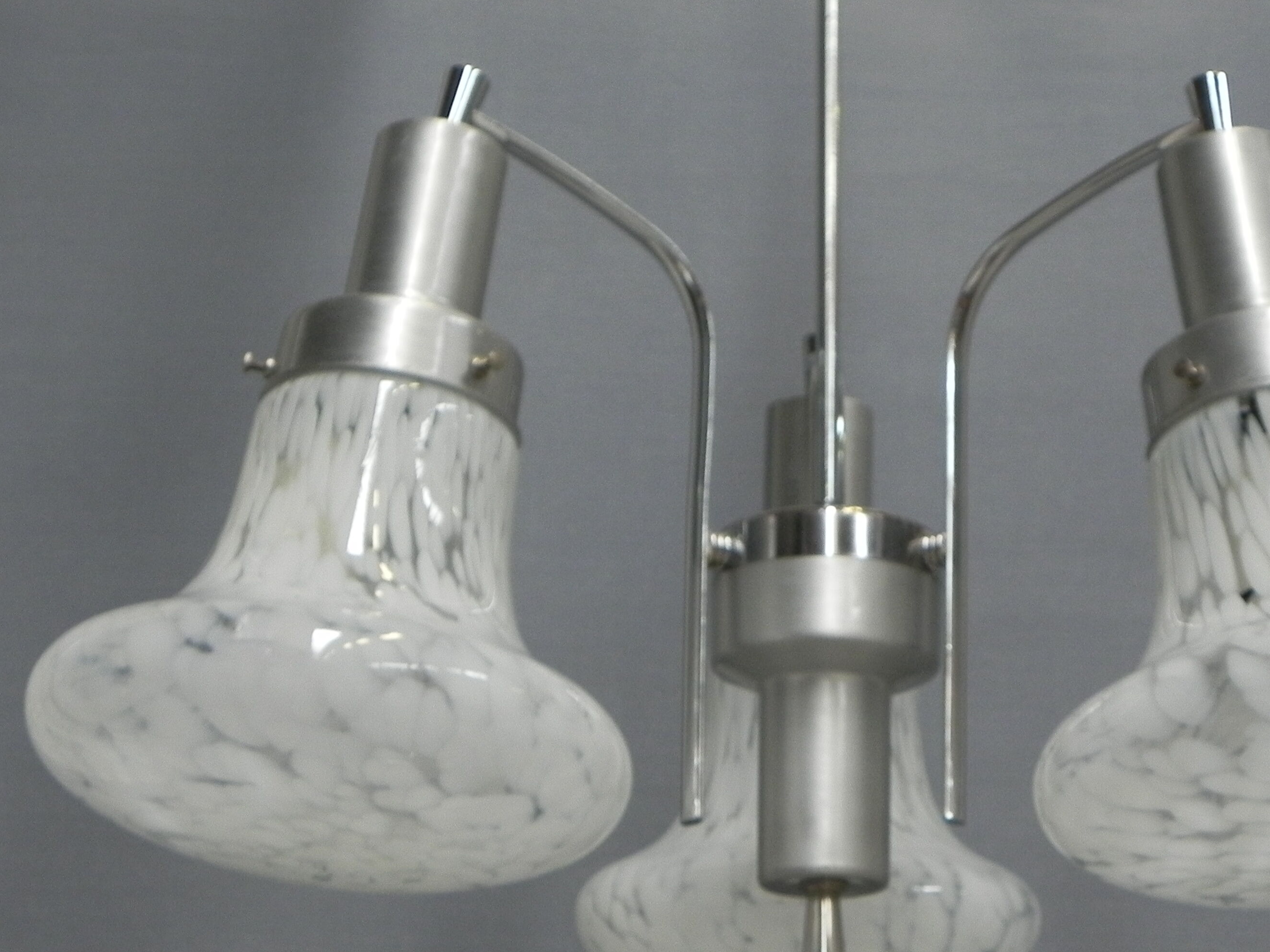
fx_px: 2641
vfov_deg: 20.4
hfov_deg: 26.9
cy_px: 530
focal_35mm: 72
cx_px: 824
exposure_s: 1/30
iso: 272
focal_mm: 9.2
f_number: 3.5
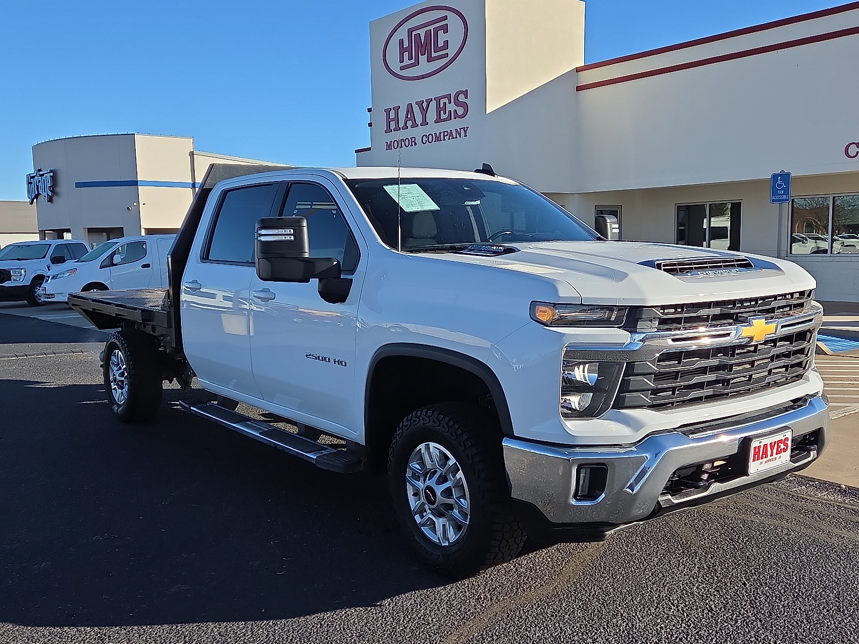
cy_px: 322
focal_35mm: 34
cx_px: 430
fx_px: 844
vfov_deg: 41.8
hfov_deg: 54.0
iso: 25
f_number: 1.8
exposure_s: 1/1429
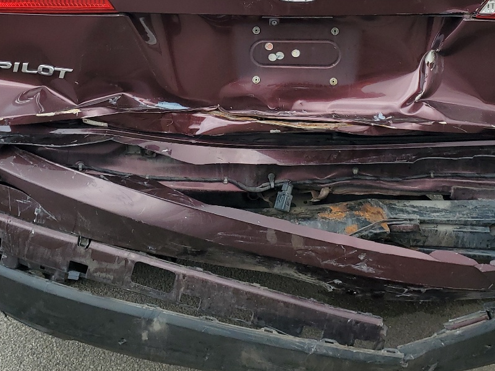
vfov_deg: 27.1
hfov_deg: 36.7
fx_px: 744
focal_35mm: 52
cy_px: 43
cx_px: 298
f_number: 1.5
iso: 50
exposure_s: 1/1429
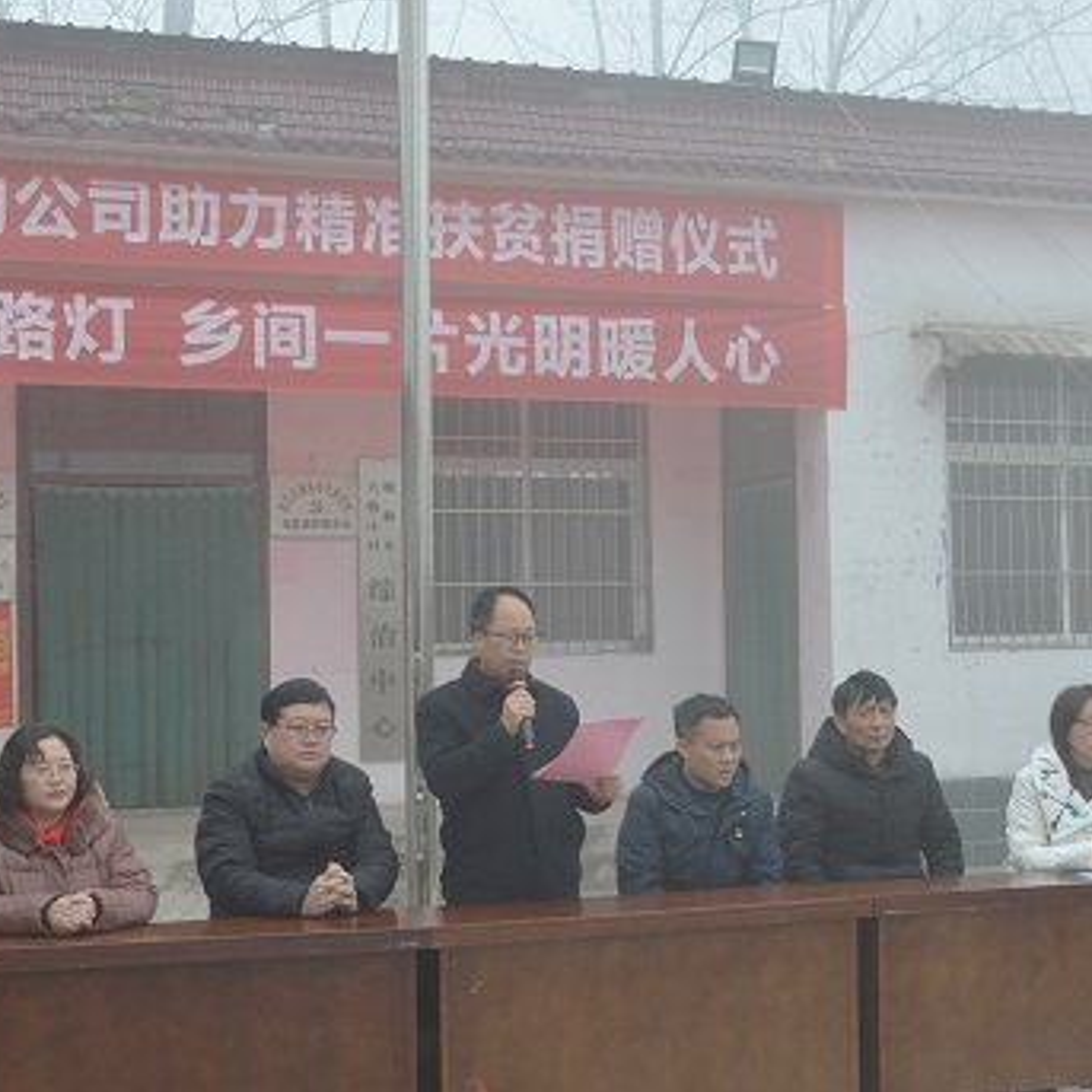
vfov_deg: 34.6
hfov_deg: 34.5
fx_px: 1749
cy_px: 611
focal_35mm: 49
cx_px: 398
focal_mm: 22
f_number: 5.6
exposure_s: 1/125
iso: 160
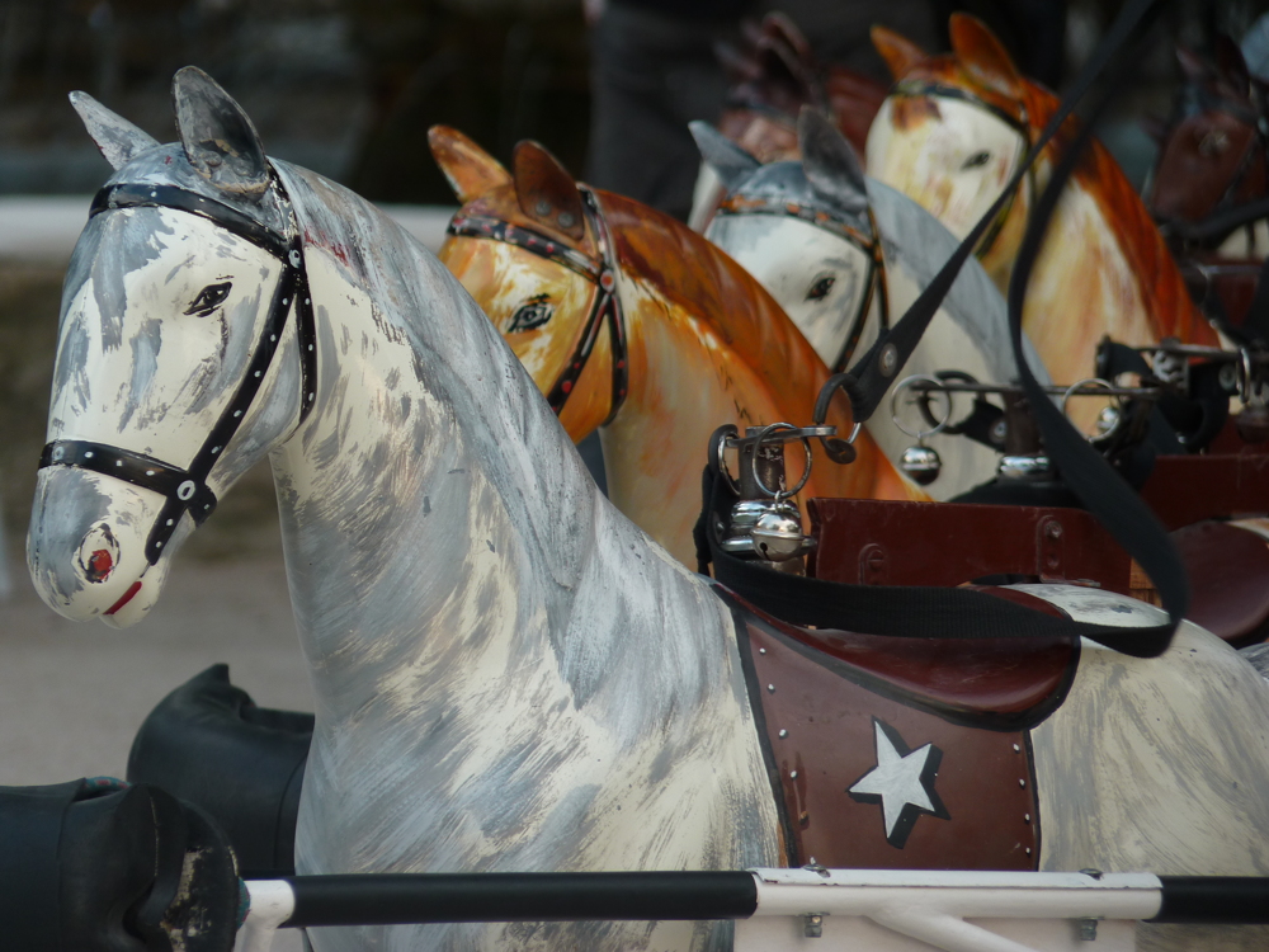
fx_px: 12061
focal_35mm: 329
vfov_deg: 4.5
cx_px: 634
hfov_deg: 6.0
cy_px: 476
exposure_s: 1/80
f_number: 3.7
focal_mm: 58.5
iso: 80
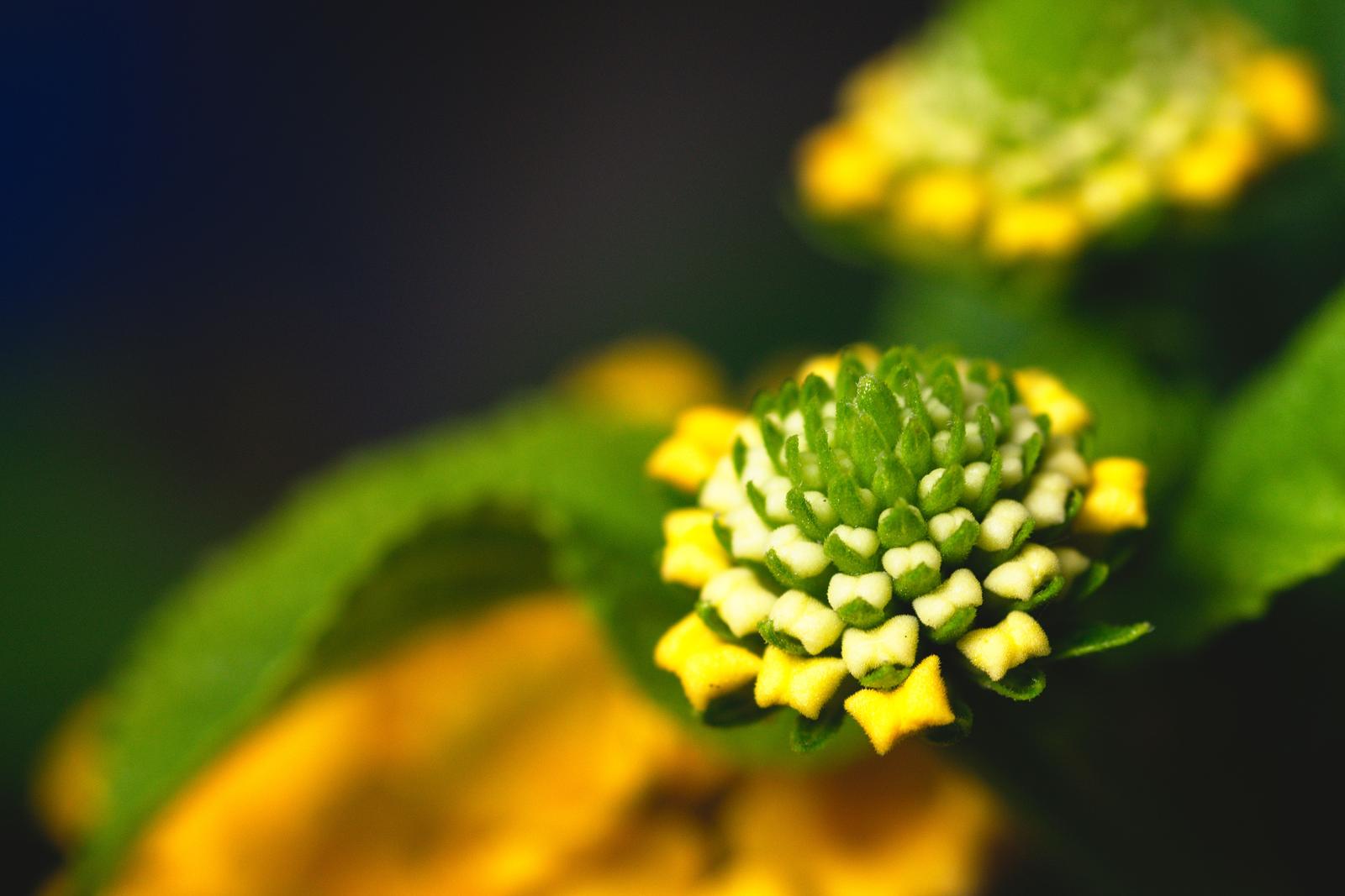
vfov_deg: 9.2
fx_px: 5604
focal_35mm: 150
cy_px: 448
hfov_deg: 13.7
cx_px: 672
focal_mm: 100
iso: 1000
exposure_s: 1/200
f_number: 11
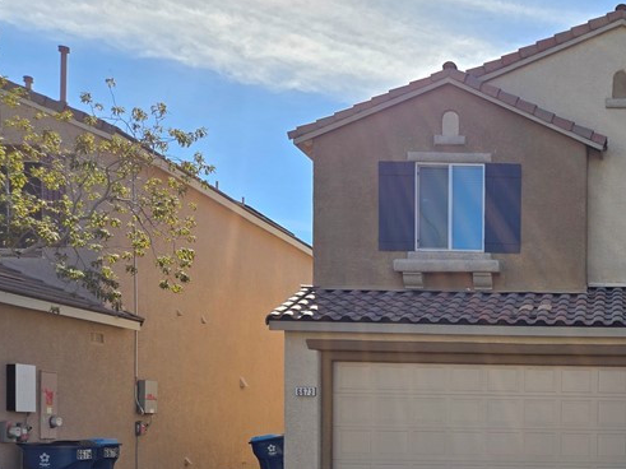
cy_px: 442
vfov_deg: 28.8
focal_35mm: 48
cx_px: 607
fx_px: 868
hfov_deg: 36.2
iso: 25
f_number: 1.8
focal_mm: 5.4
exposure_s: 1/2730
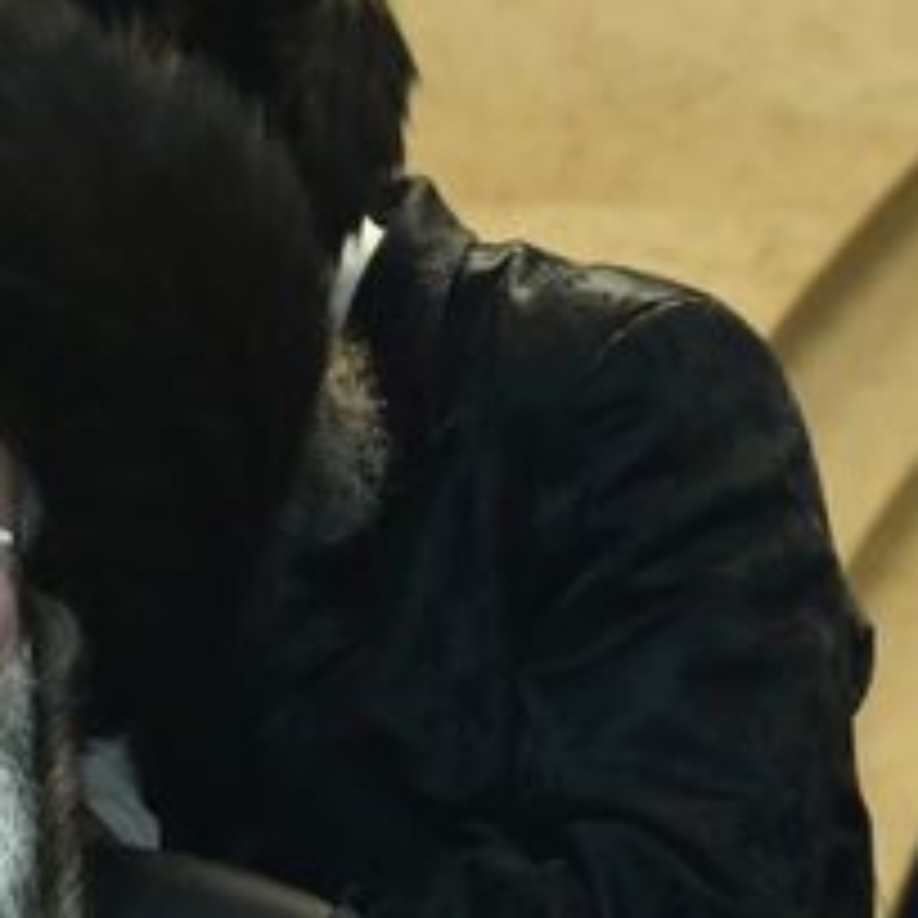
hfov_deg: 1.5
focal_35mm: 1164
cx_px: 1989
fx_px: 34924
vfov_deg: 1.5
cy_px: 439
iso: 800
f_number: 3.2
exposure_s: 1/200
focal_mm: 200
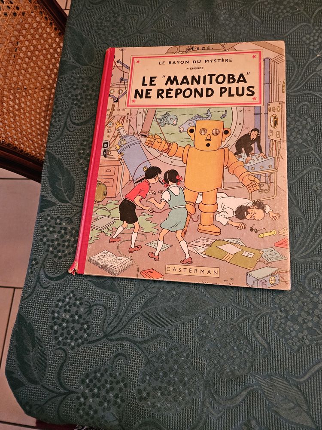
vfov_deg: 73.9
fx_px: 285
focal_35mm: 23
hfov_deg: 58.9
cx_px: 161
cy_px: 215
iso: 640
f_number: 1.8
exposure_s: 1/33
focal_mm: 5.4
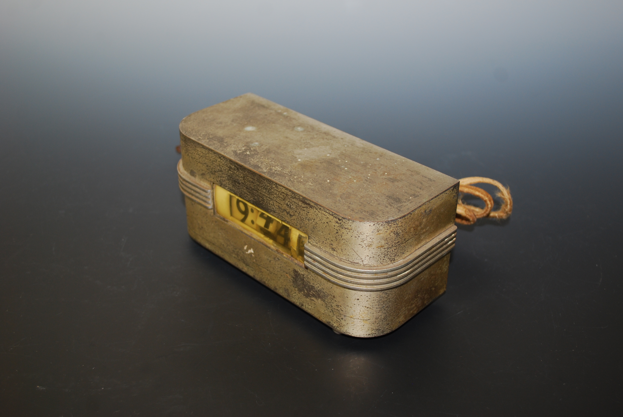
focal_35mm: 44
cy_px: 208
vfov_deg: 30.9
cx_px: 312
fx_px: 754
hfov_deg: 44.9
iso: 200
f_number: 4.8
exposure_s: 1/60
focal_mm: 29
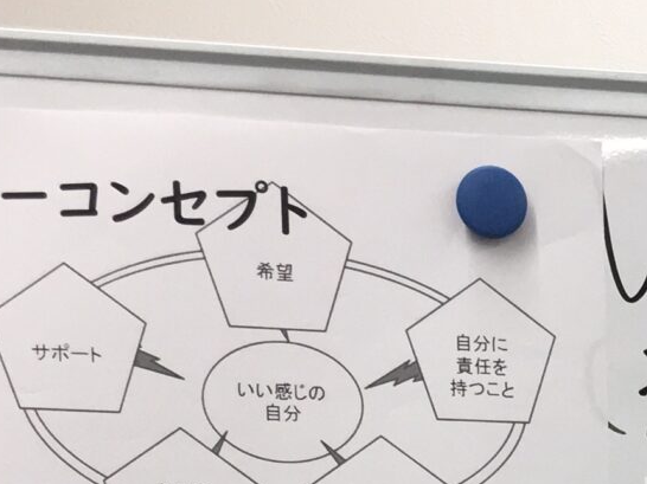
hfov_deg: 13.5
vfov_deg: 9.8
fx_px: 2541
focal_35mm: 136
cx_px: 1027
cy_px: 1096
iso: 40
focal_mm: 4.15
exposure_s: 1/120
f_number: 2.2
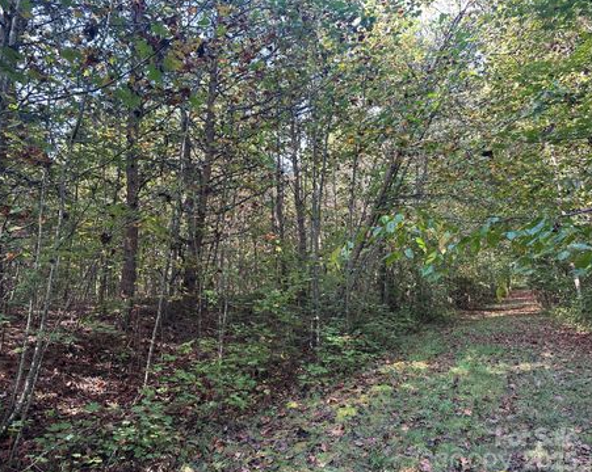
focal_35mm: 26
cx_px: 273
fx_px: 455
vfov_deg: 54.9
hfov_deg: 66.0
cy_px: 242
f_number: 1.78
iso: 100
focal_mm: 6.86
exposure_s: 1/121
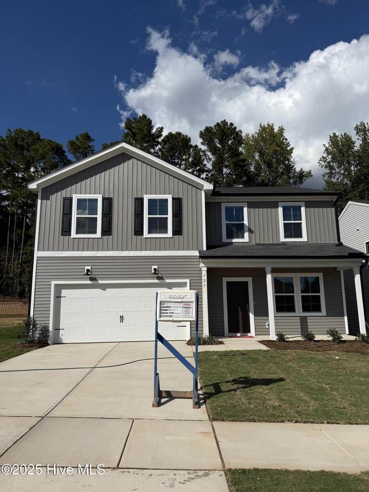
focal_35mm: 24
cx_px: 184
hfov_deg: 56.8
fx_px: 341
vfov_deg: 71.6
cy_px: 246
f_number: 1.78
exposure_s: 1/11905
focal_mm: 6.76
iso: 80
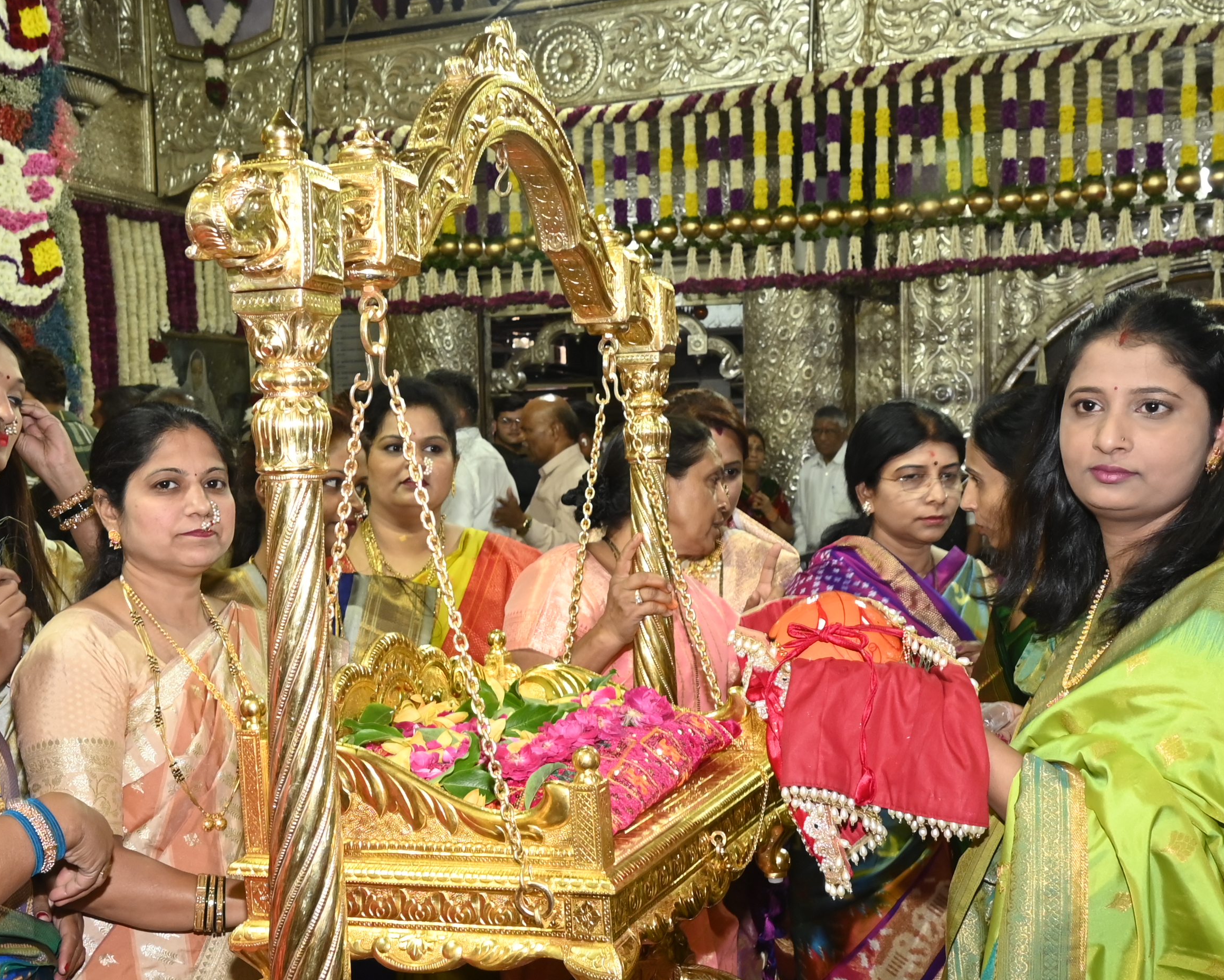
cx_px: 534
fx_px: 1558
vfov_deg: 34.8
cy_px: 586
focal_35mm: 43
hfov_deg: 42.8
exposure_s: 1/60
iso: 640
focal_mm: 18
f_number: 6.3
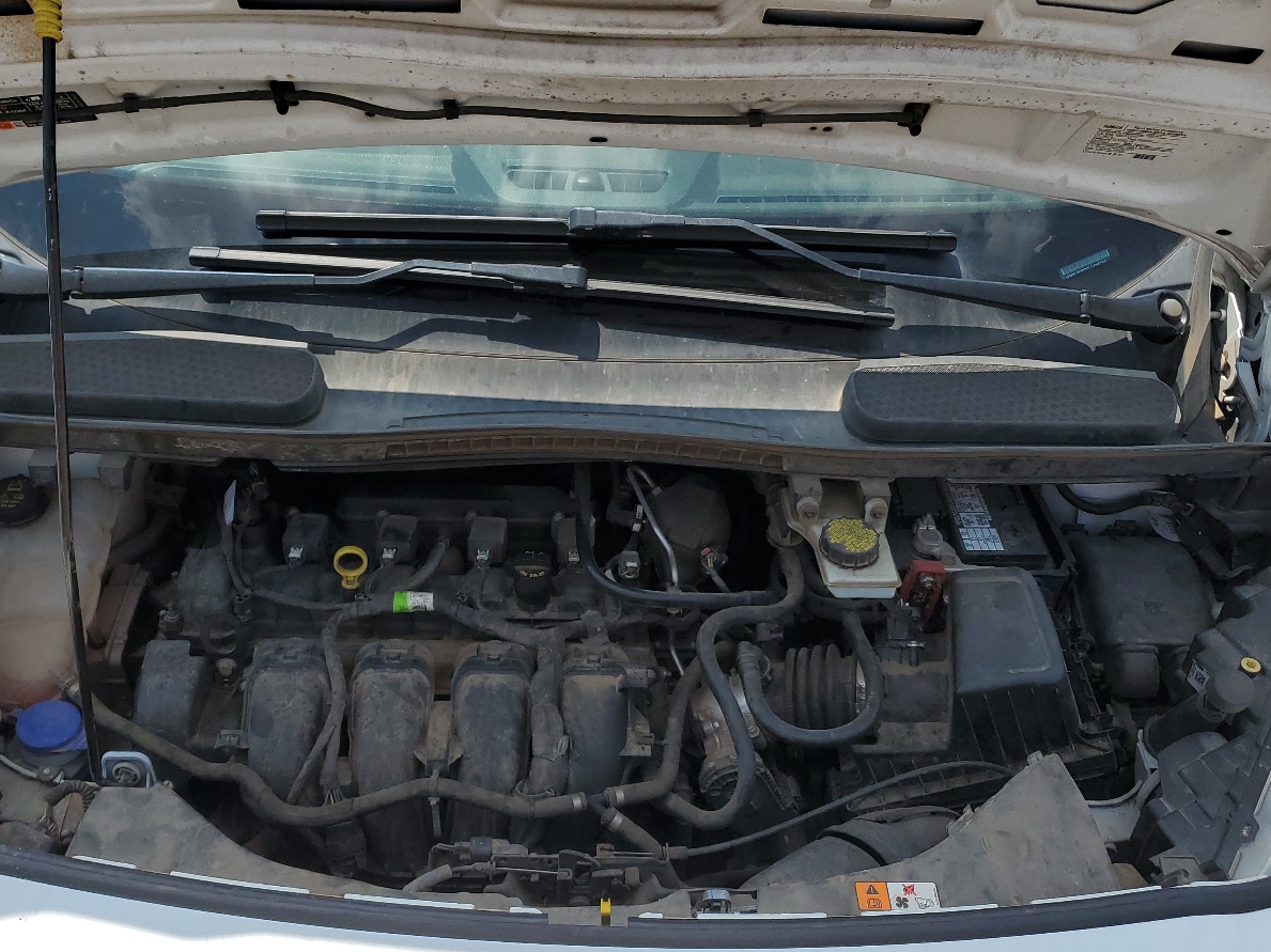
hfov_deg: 52.5
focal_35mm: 35
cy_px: 526
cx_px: 567
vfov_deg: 40.6
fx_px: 1285
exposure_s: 1/3333
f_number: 1.5
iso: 50
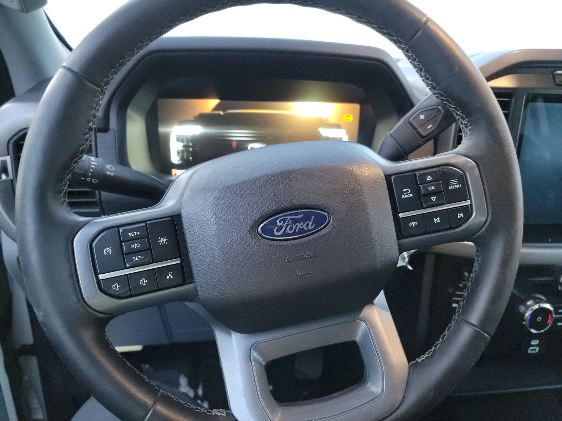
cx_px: 281
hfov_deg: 71.6
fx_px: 390
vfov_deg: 56.8
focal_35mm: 24
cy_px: 210
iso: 2446
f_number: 1.8
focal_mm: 6.7
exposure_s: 1/59
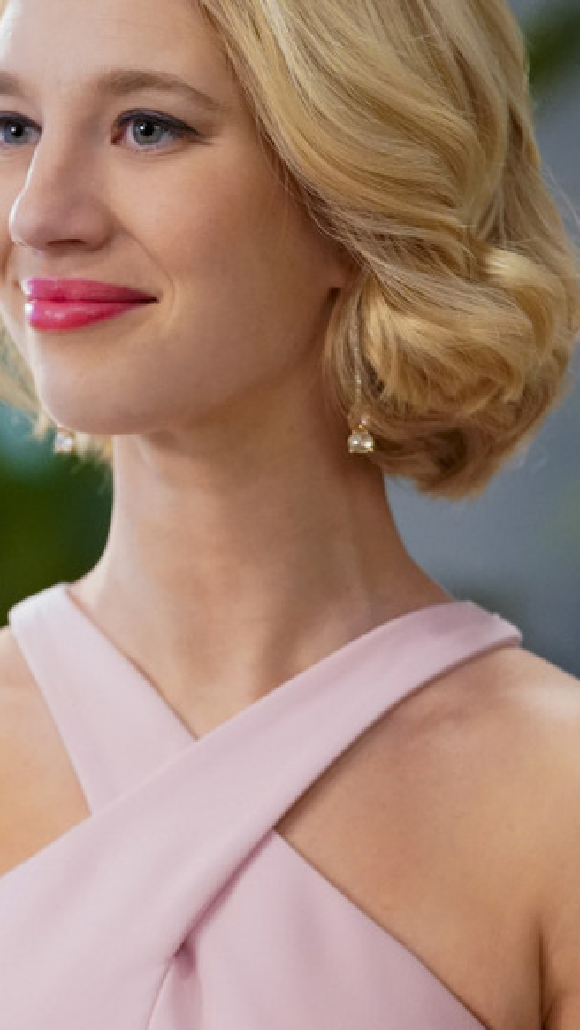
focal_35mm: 301
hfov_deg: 4.0
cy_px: 791
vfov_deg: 7.2
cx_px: 108
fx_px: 8218
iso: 6400
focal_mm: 143
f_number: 4
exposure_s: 1/160
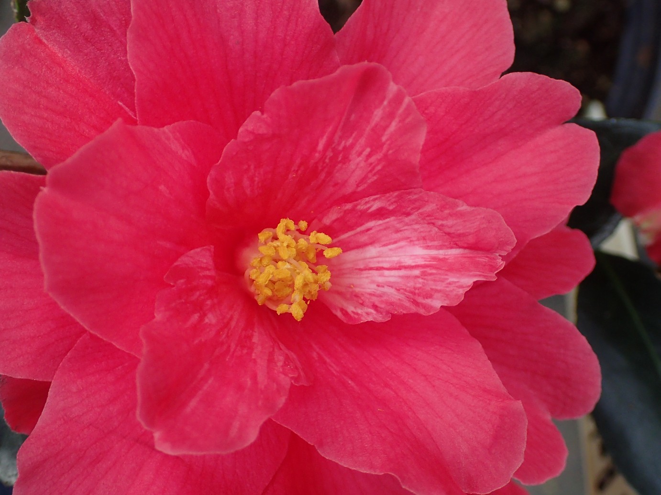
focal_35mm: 43
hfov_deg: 43.9
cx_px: 330
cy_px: 248
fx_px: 821
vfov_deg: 33.6
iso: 250
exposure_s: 1/160
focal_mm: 7.86
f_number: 2.9
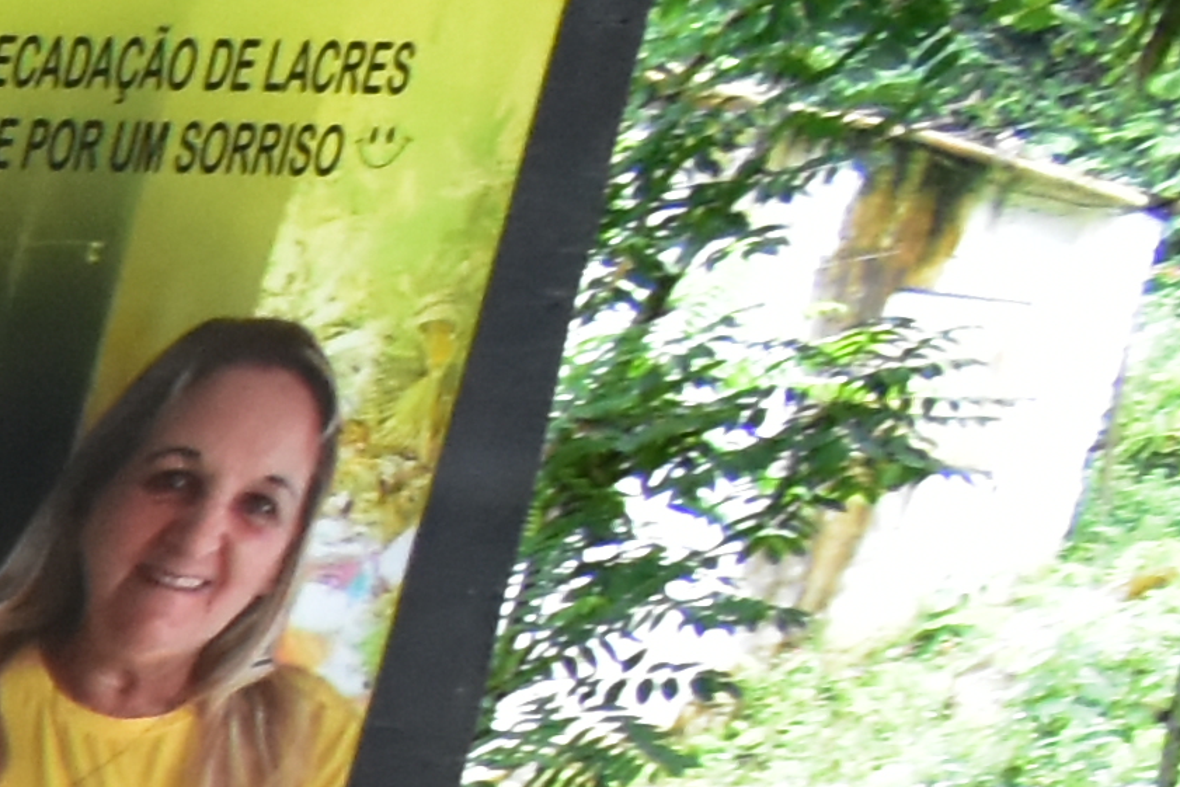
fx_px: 3508
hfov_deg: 10.0
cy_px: 2549
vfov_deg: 9.3
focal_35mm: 107
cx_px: -2809
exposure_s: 1/160
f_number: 4.5
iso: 1600
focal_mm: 10
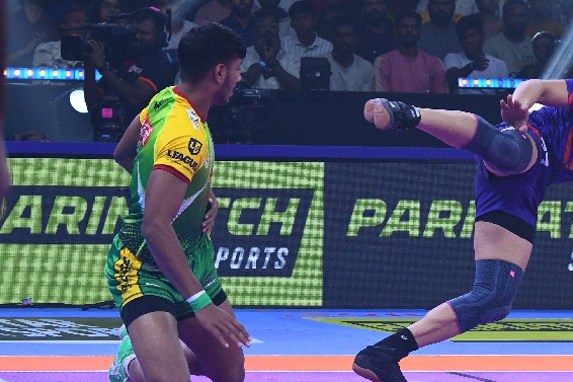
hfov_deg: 9.0
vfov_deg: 6.0
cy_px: 166
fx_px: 3628
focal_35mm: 228
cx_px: 455
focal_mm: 86
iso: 2000
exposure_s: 1/1600
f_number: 5.6
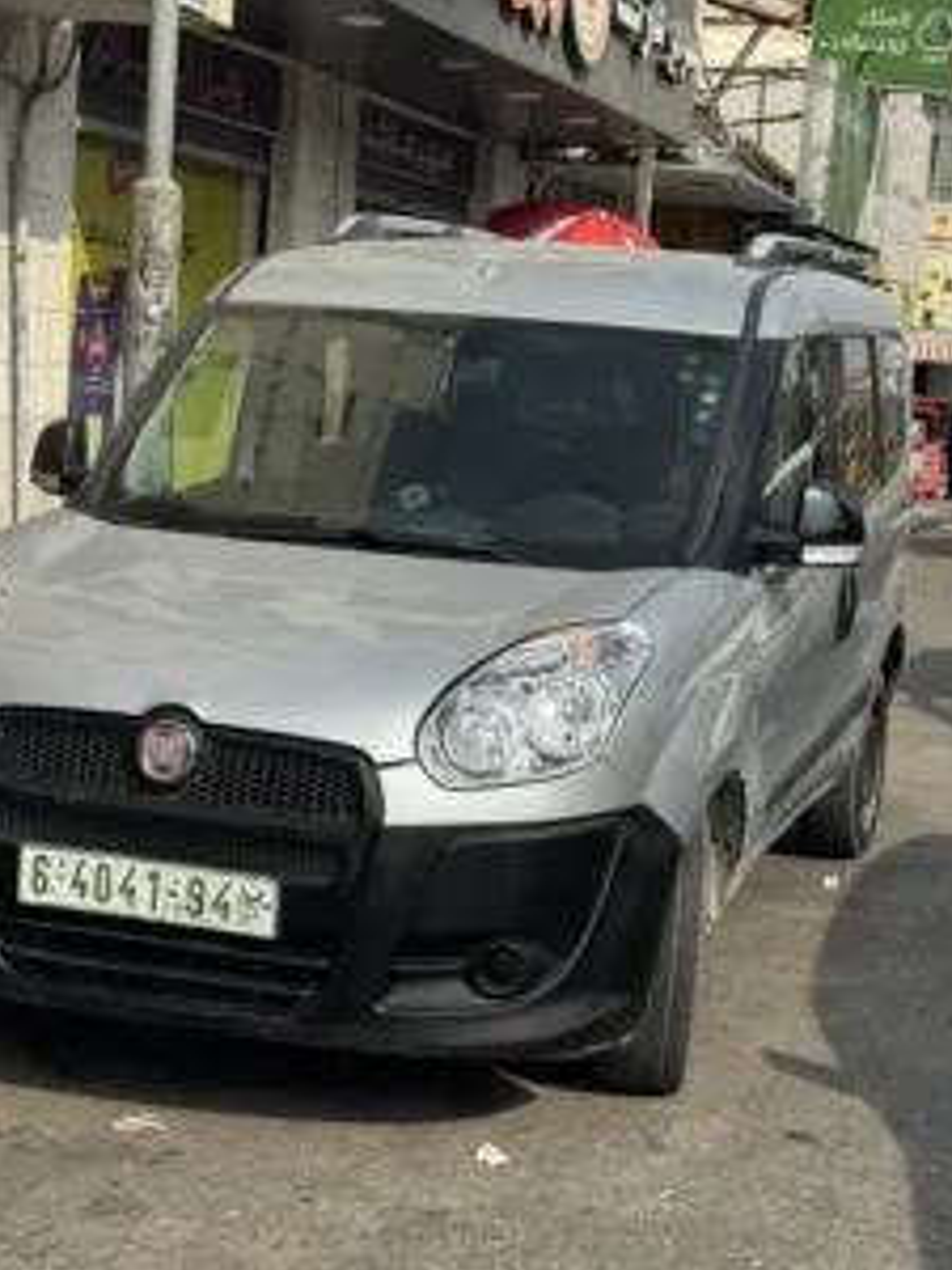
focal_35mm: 64
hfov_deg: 22.9
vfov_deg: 30.3
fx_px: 2347
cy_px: 635
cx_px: 415
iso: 64
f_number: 1.78
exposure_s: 1/4049
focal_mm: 6.76
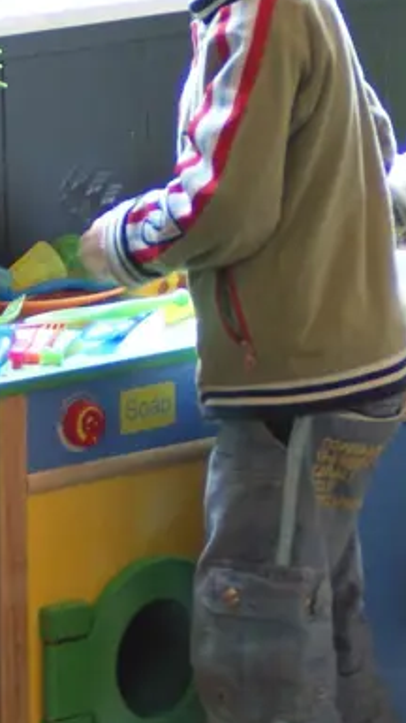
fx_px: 6584
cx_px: 308
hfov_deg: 3.5
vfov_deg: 6.3
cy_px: 251
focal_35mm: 344
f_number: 4.5
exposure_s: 1/15
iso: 400
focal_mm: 70
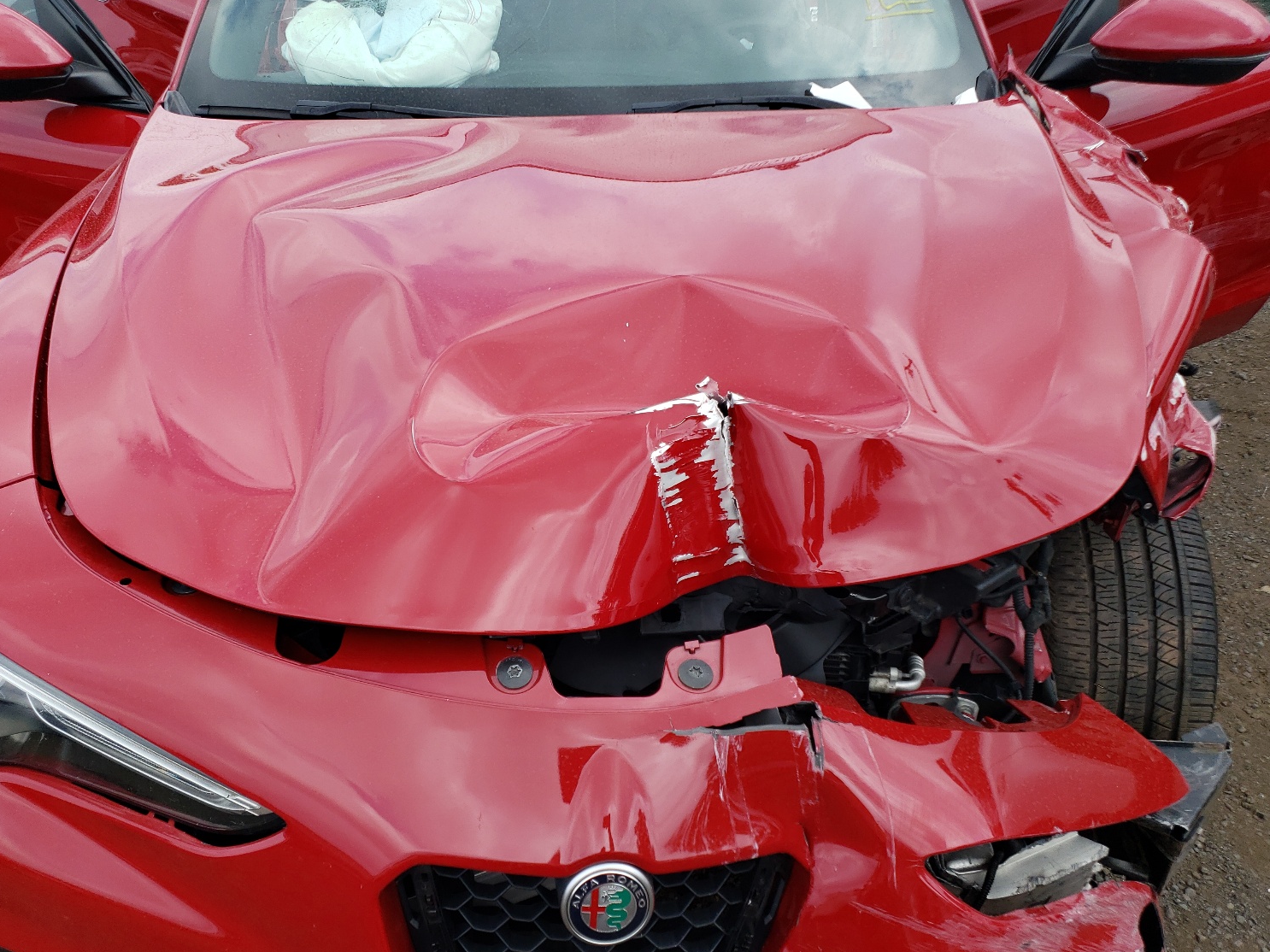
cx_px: 627
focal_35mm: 28
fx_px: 1027
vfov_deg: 49.7
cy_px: 472
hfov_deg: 63.5
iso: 50
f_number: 1.5
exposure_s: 1/1667
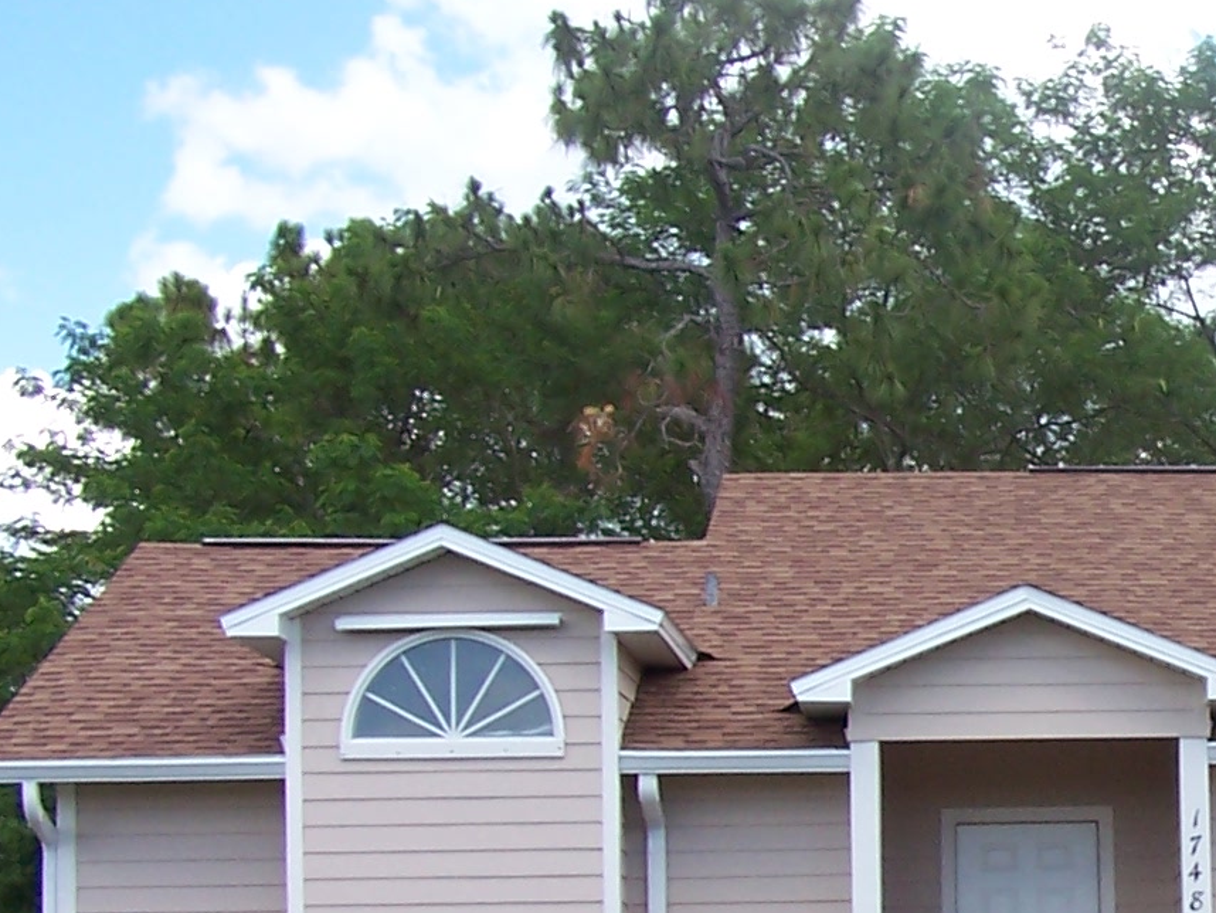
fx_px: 3584
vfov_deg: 14.4
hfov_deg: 18.2
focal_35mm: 102
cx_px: 1487
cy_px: 797
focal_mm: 6.3
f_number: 4
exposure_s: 1/350
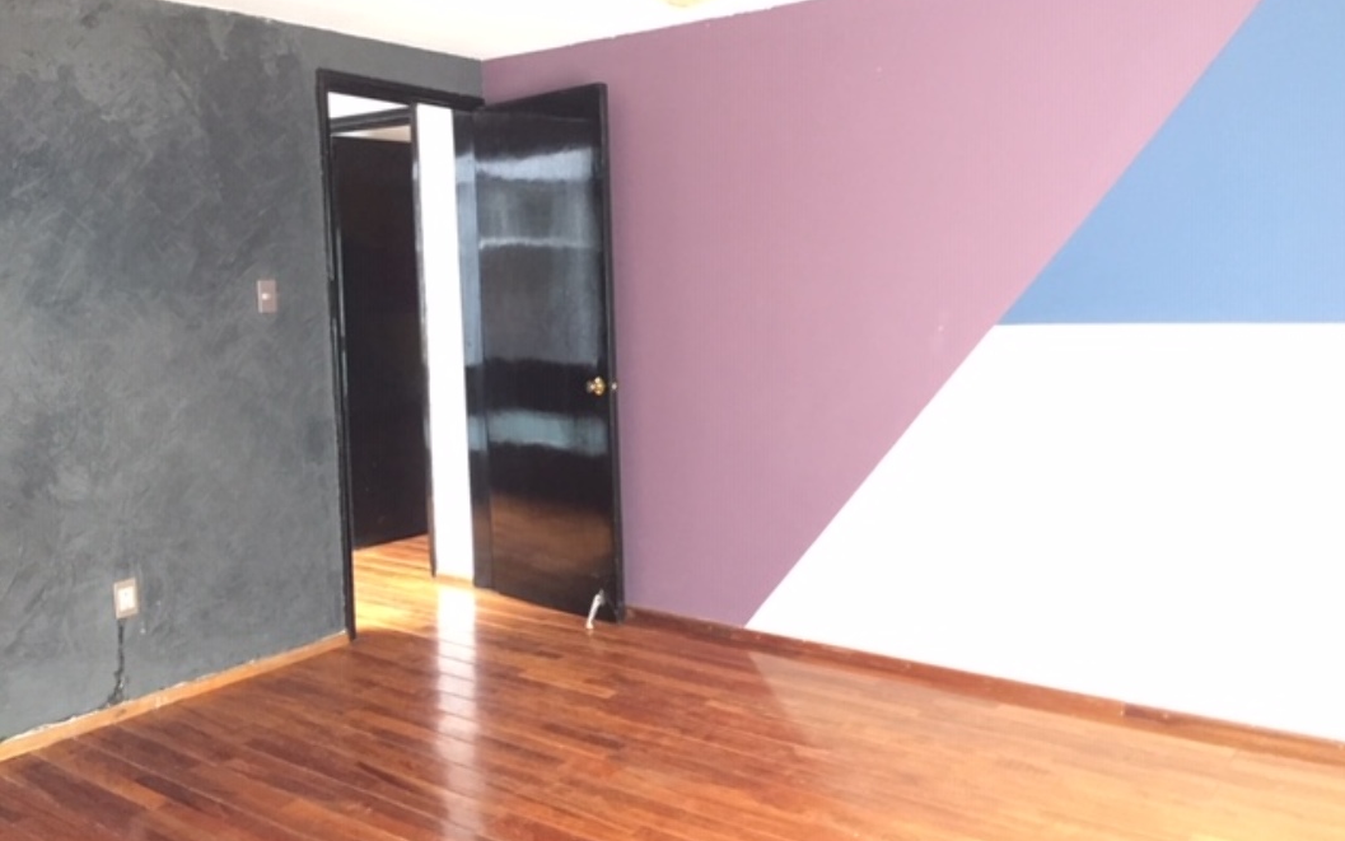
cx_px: 676
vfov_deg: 40.5
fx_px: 1137
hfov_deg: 61.2
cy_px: 355
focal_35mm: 31
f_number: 2.2
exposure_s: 1/15
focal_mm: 4.15
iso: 320
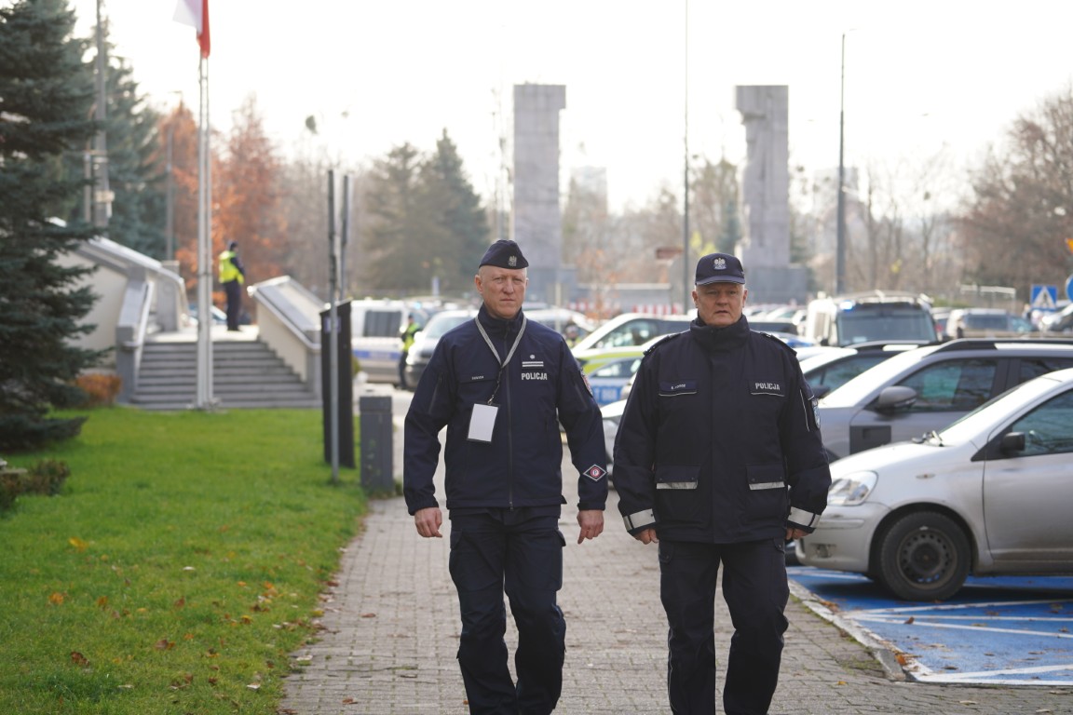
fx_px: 2921
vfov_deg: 14.0
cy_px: 358
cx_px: 536
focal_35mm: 98
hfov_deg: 20.8
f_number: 4
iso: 160
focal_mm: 98
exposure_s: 1/250
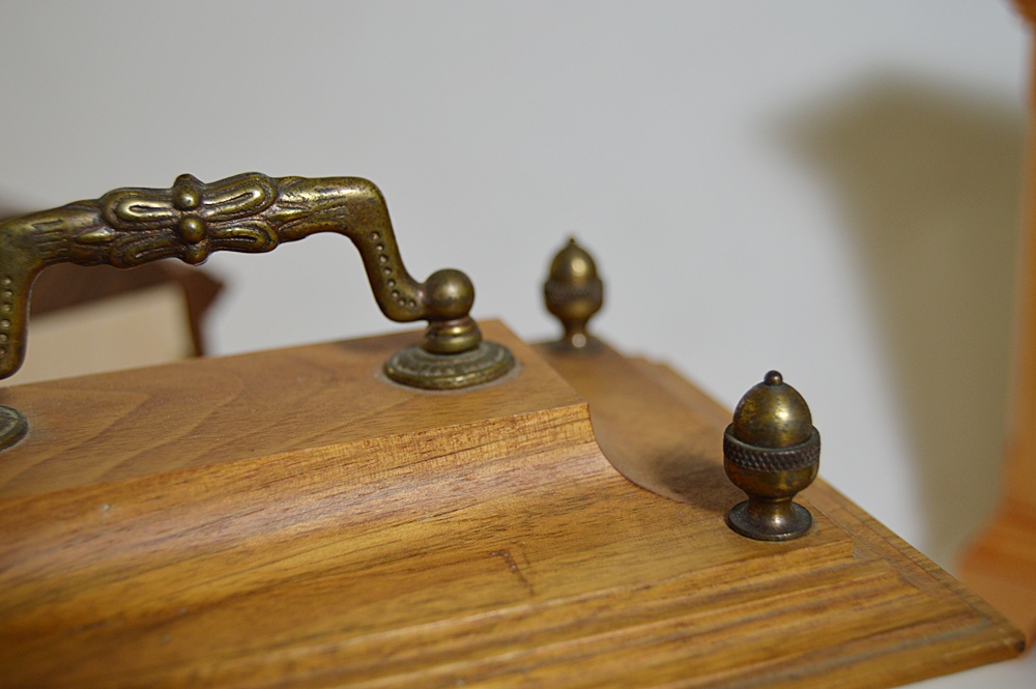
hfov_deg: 42.4
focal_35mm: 46
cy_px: 344
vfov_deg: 28.9
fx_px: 1337
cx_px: 518
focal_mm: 31
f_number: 4.2
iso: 400
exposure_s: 1/80
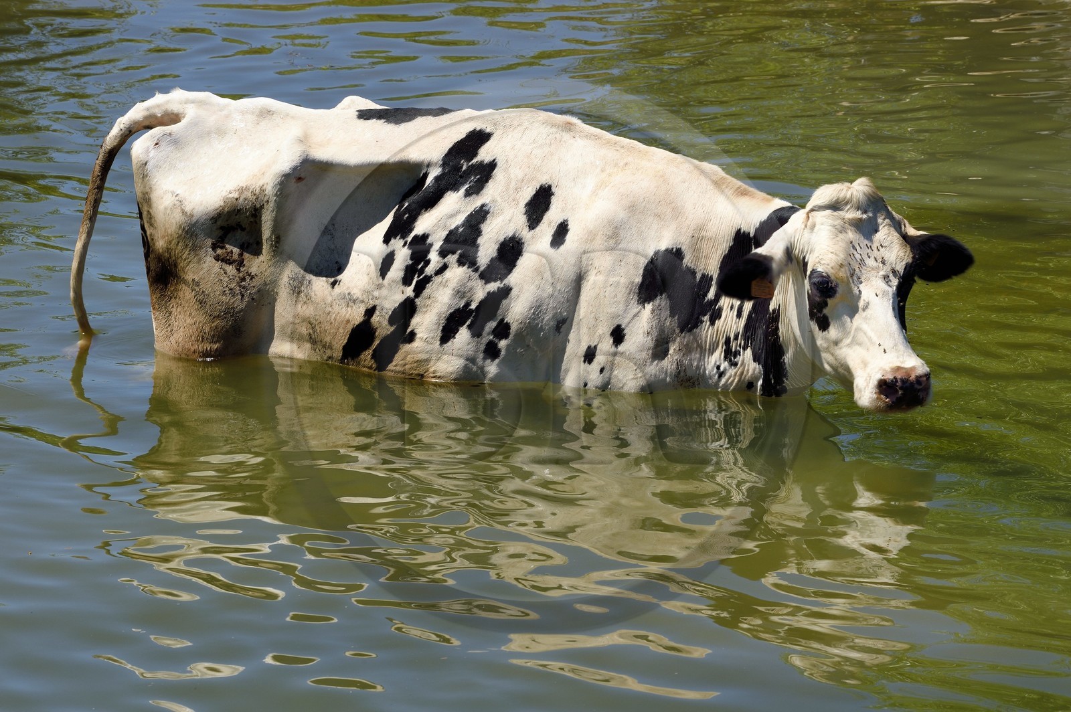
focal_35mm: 200
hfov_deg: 10.3
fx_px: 5945
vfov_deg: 6.9
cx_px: 536
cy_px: 356
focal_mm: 200
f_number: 14
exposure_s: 1/250
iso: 200
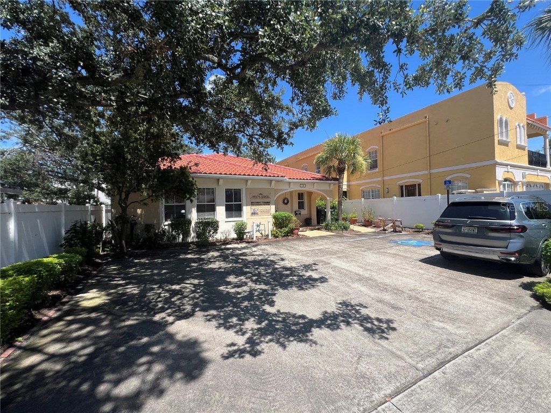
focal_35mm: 13
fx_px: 207
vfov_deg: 89.9
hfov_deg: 106.2
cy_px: 206
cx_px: 276
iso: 32
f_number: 1.8
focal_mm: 1.57
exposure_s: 1/1309
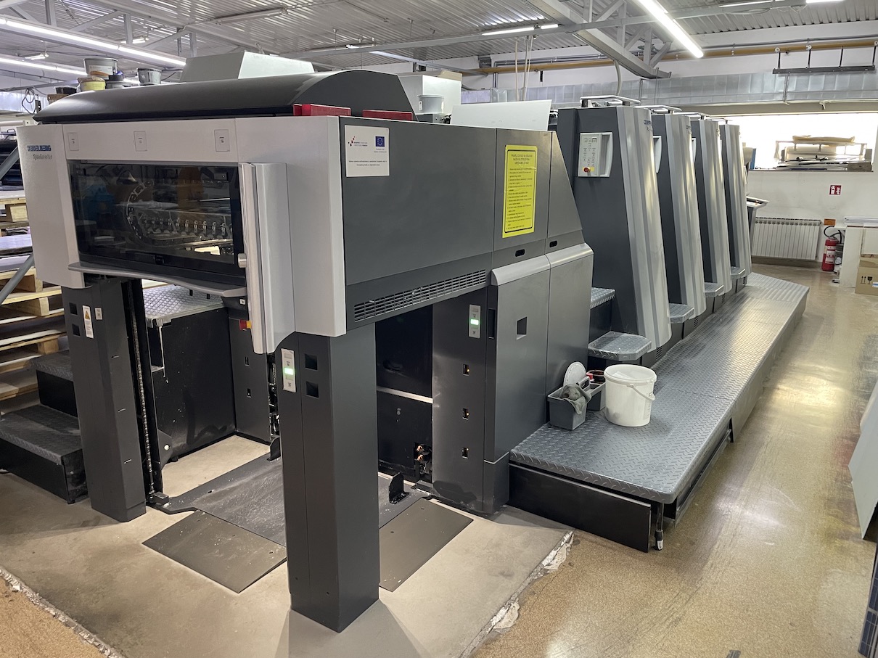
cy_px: 329
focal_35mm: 26
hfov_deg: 67.3
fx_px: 659
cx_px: 439
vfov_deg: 53.0
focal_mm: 4.2
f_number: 1.6
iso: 200
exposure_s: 1/50
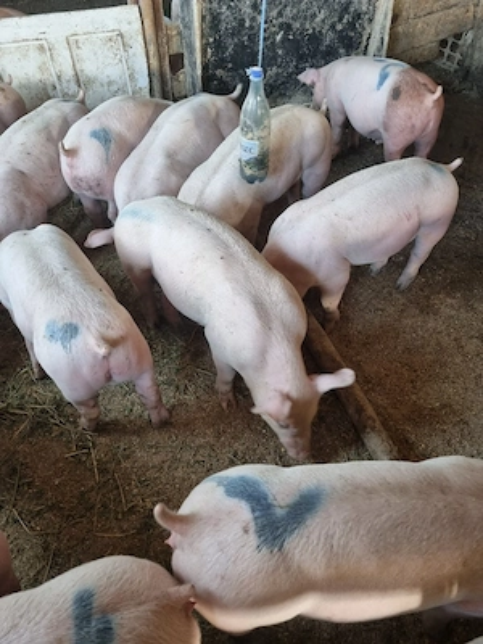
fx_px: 484
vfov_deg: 67.3
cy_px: 322
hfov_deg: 53.1
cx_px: 242
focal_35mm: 26
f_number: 1.8
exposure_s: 1/50
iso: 200
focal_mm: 5.4
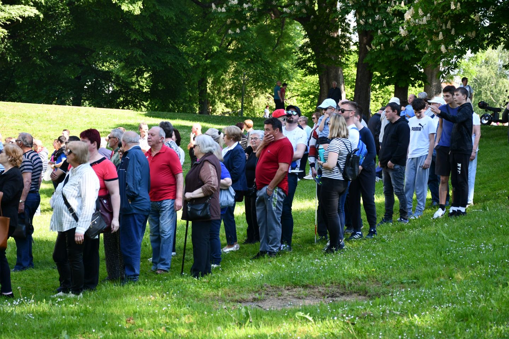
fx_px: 1272
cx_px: 254
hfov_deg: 22.6
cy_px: 170
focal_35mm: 90
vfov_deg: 15.2
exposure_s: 1/250
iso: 360
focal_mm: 60
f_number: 5.6
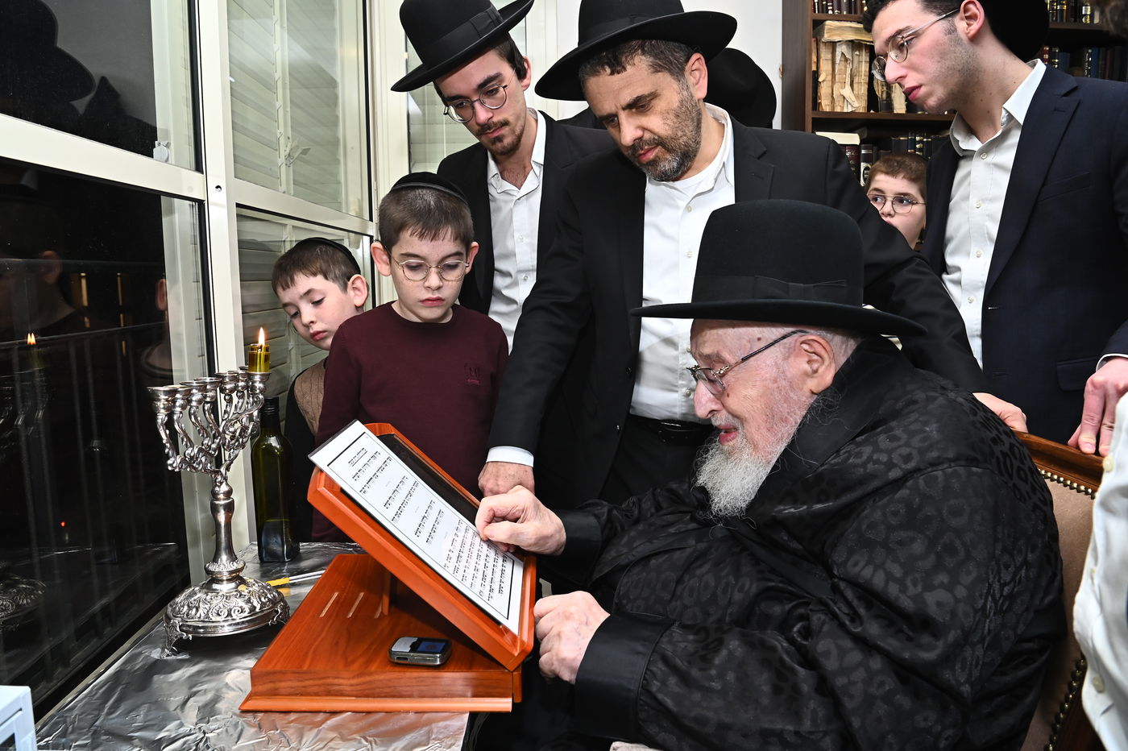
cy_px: 376
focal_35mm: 24
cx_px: 564
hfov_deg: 73.8
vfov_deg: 53.1
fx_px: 752
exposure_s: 1/125
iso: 1250
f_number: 9
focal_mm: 24
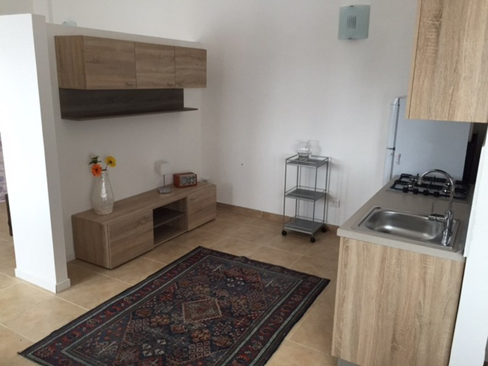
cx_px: 244
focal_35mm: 29
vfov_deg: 48.2
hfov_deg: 61.7
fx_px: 409
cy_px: 183
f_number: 2.2
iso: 50
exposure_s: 1/30
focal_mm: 4.15
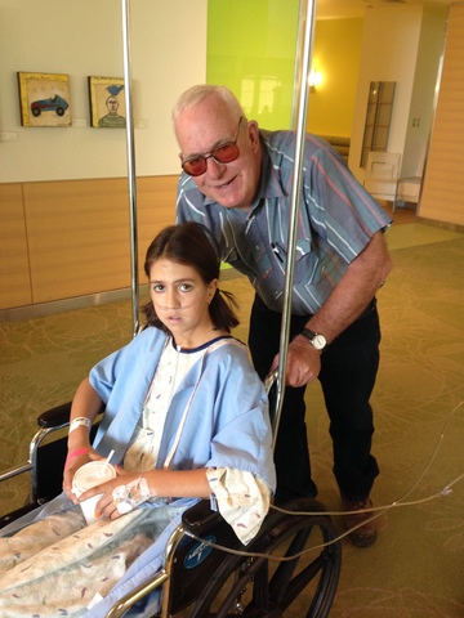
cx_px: 232
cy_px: 309
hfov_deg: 42.9
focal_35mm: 33
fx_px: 590
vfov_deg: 55.4
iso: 100
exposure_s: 1/20
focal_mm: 4.12
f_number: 2.4
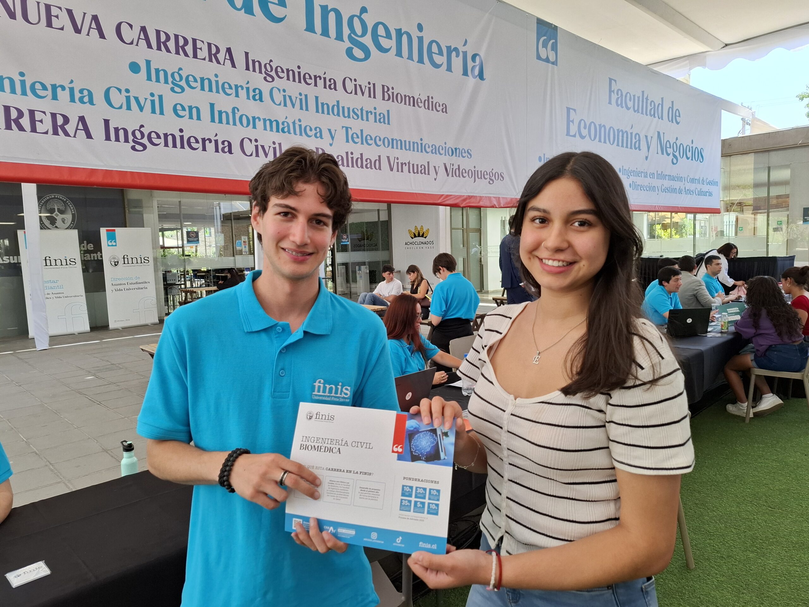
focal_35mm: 23
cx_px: 404
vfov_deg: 58.9
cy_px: 304
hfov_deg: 73.9
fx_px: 538
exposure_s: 1/132
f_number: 1.8
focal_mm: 5.54
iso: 50
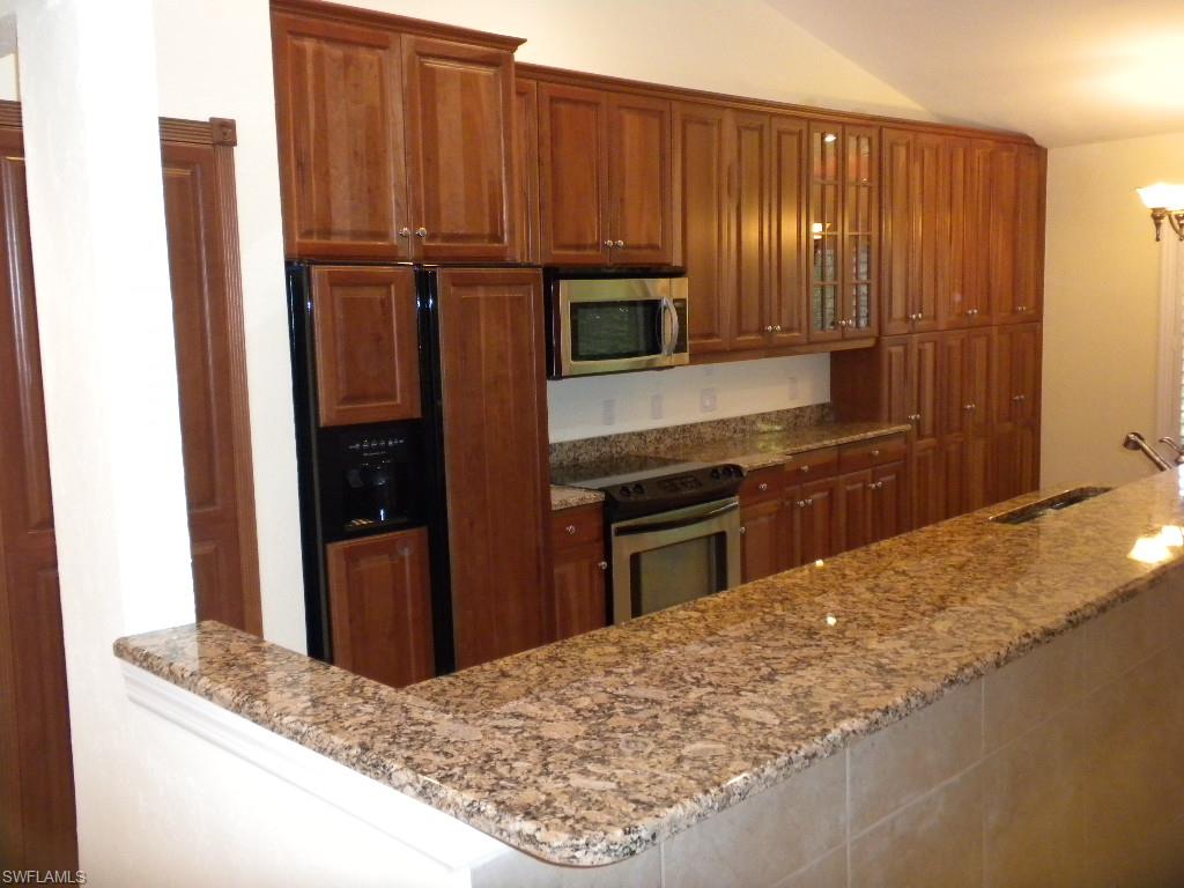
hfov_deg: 50.1
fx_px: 1266
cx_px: 592
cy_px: 444
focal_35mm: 37
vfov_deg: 38.7
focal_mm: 6.6
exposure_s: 1/30
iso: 400
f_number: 3.5
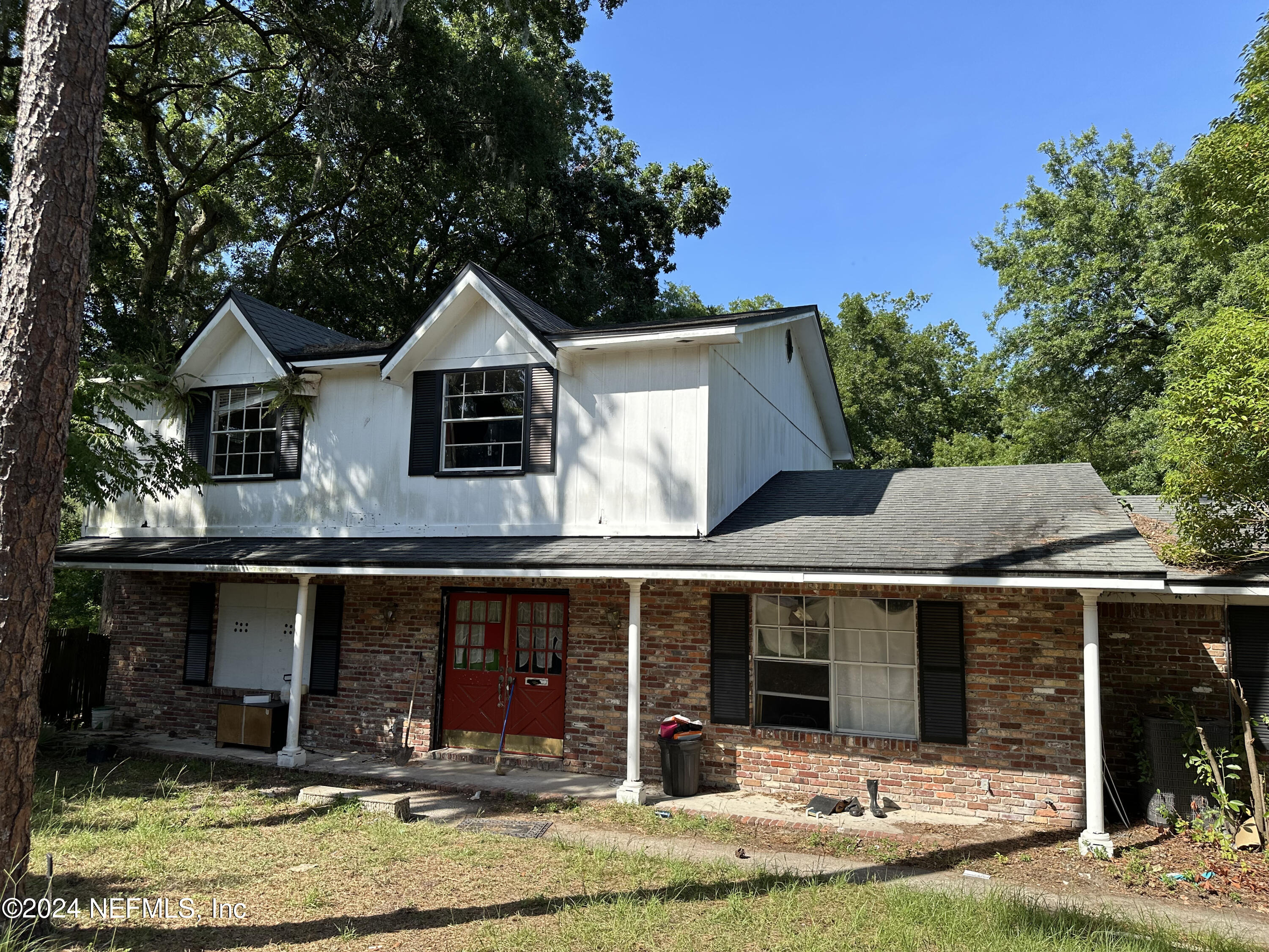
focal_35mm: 24
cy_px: 476
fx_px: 880
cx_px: 634
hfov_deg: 71.6
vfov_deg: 56.8
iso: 80
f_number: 1.78
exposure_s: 1/2110
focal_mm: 6.86
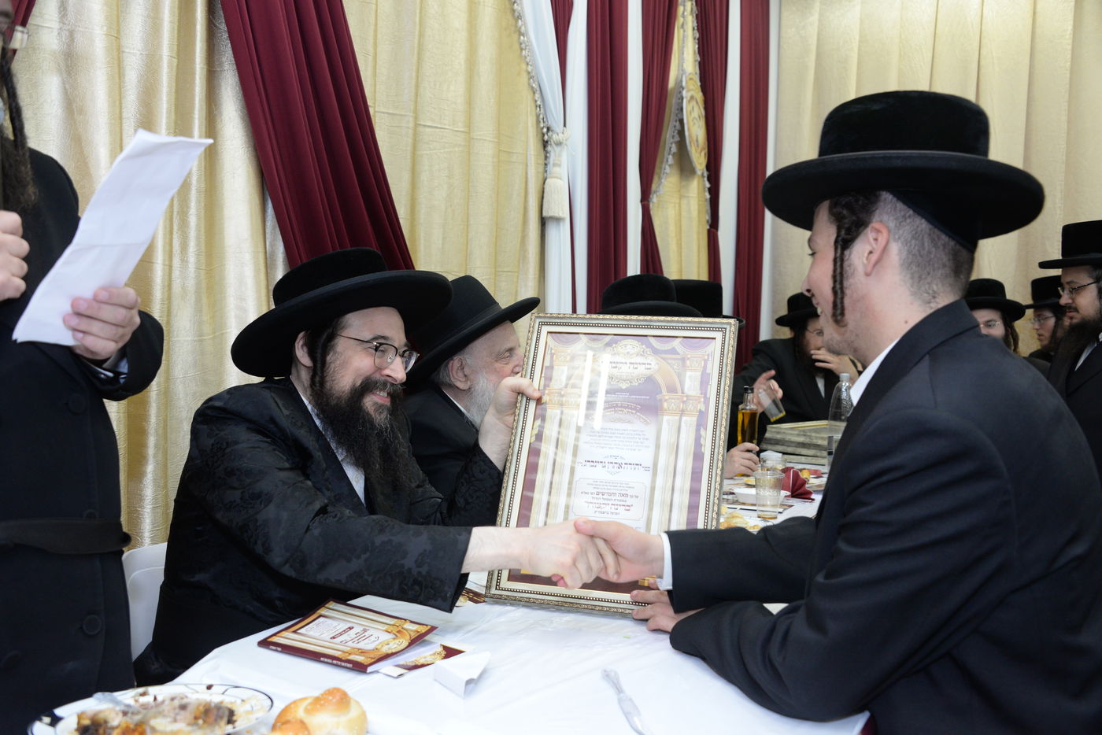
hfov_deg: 58.7
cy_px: 368
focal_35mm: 32
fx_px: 980
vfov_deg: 41.1
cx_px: 551
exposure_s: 1/80
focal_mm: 32
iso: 1600
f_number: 4.5
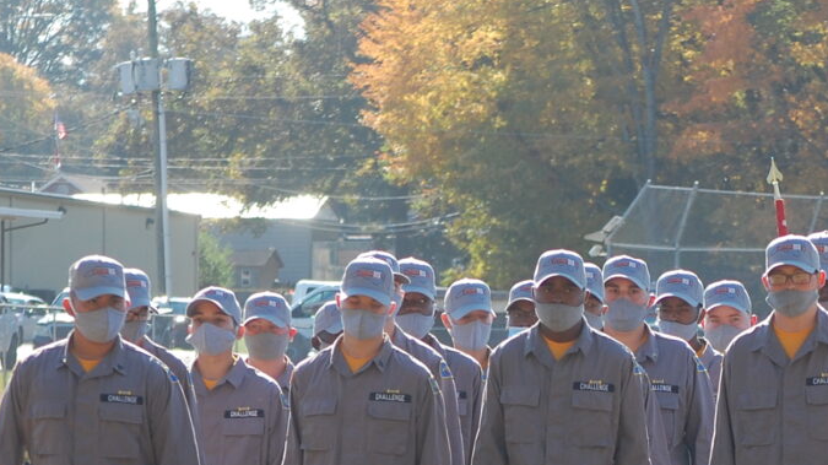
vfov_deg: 3.8
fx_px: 7050
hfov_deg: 6.7
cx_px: 751
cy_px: 420
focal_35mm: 321
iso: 280
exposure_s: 1/500
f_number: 5.6
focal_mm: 85
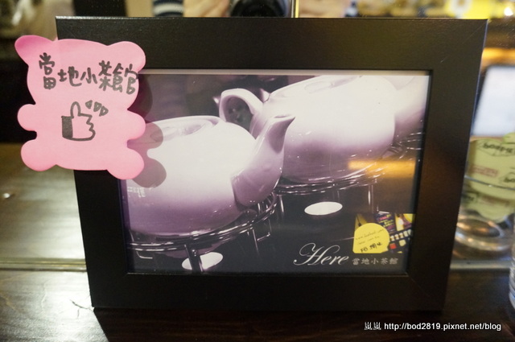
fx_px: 343
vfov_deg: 53.0
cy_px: 171
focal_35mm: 24
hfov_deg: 73.8
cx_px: 258
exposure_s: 1/50
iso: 3200
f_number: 3.5
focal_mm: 16
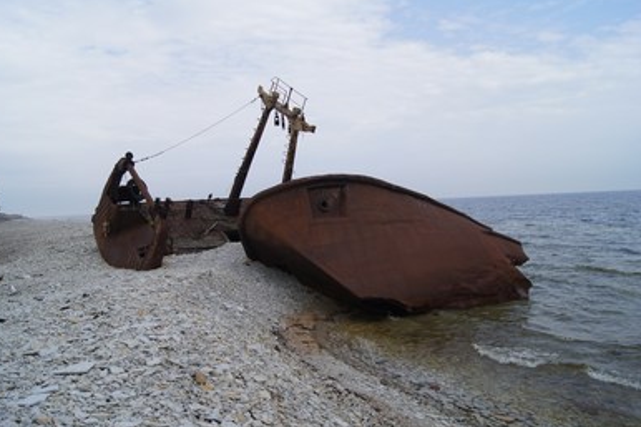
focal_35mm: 28
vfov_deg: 46.4
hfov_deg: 65.5
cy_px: 213
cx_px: 311
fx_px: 498
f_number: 7.1
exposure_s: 1/320
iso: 100
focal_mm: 18
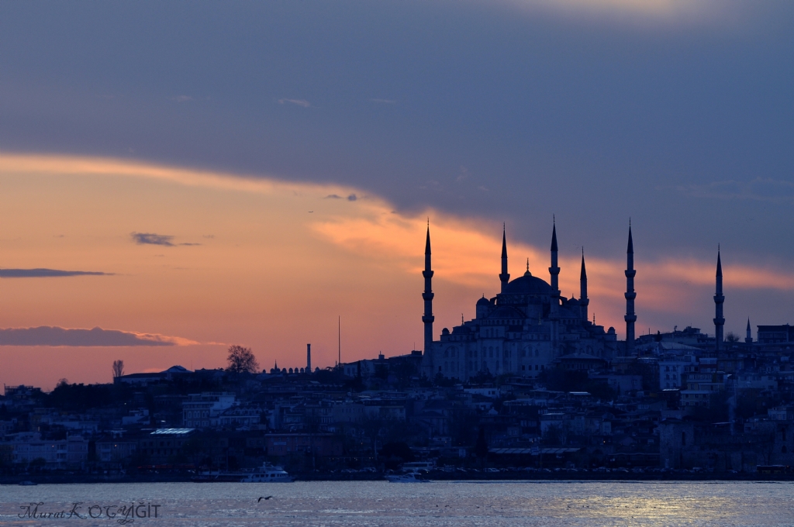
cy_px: 264
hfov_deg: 6.9
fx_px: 6608
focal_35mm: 300
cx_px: 397
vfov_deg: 4.6
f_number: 6.7
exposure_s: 1/350
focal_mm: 200
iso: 200
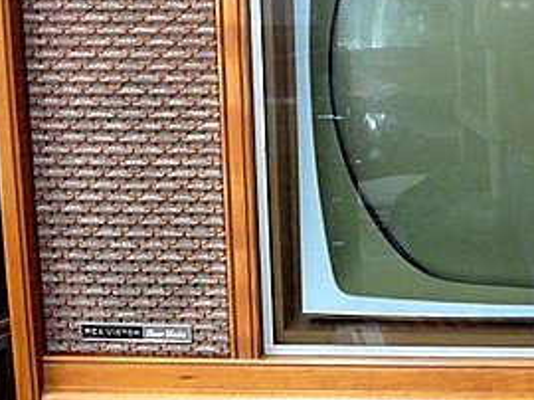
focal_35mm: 83
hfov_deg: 22.4
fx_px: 1279
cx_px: 572
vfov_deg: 17.7
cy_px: 115
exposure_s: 1/15
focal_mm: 5.2
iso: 200
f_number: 2.8
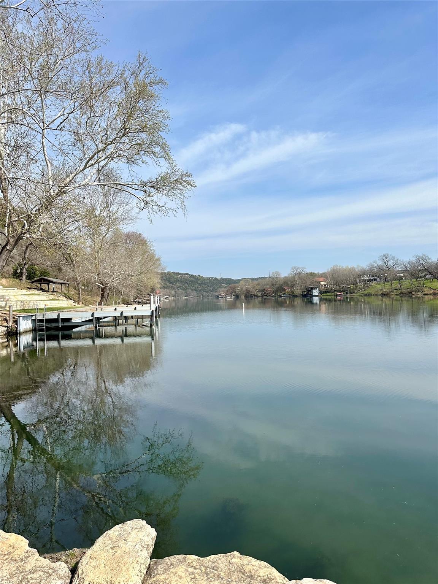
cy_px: 292
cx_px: 219
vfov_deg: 71.6
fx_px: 405
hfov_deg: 56.8
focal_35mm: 24
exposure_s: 1/6623
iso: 80
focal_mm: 6.86
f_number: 1.78
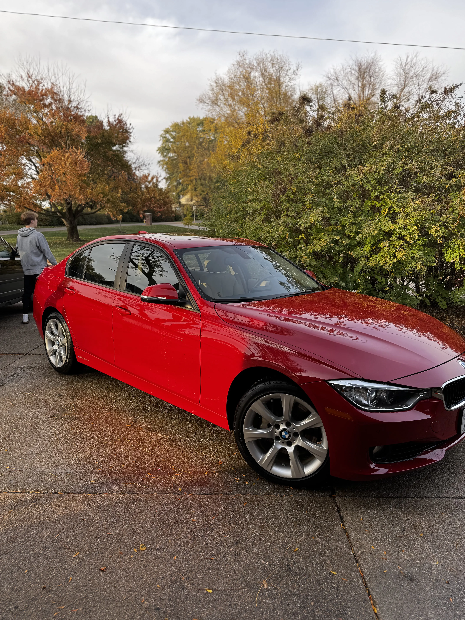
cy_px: 310
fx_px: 430
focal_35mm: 24
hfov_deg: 56.8
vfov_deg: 71.6
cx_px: 232
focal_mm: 6.76
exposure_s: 1/279
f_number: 1.78
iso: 80
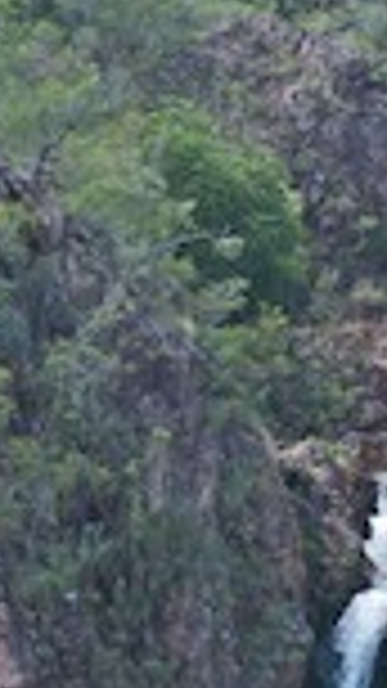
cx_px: 400
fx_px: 3377
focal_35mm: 185
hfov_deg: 6.5
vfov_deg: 11.4
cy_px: 787
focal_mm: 30
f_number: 7.1
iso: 320
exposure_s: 1/200
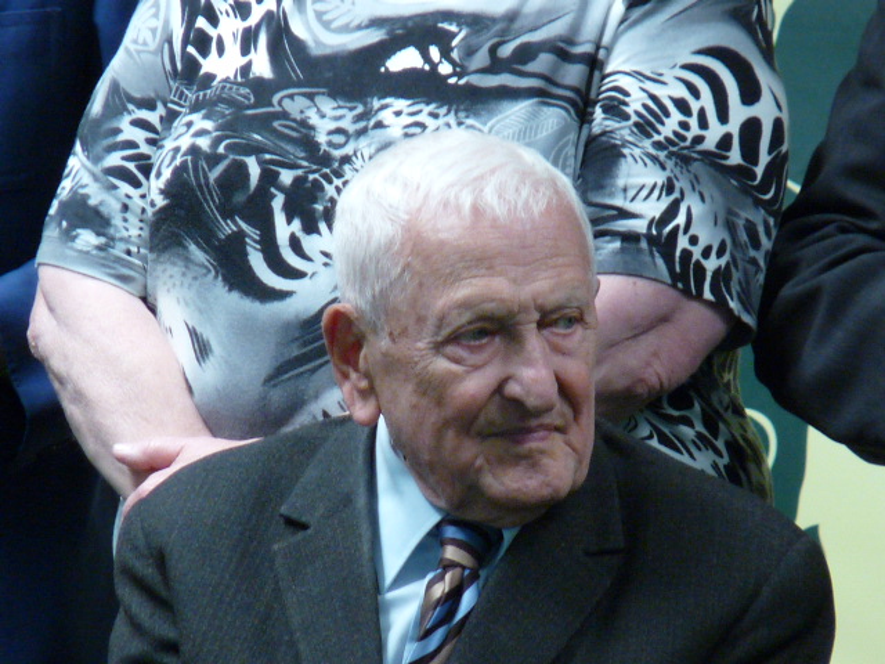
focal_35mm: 797
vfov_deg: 1.9
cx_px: 442
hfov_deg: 2.5
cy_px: 332
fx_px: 20376
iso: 400
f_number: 4.4
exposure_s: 1/100
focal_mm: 81.6
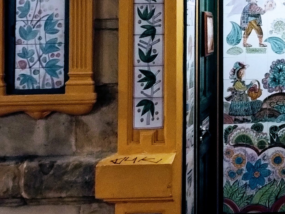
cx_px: 386
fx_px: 766
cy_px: -18
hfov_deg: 19.2
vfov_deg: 15.5
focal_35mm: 93
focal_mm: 4.27
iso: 2213
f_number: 1.8
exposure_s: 1/14
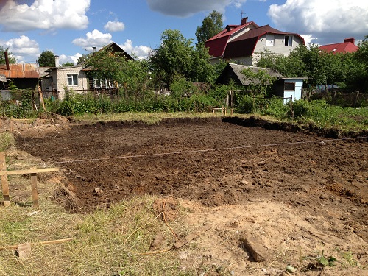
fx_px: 351
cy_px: 138
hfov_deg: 55.4
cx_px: 184
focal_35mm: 33
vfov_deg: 42.9
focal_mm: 4.13
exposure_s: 1/1595
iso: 50
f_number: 2.4
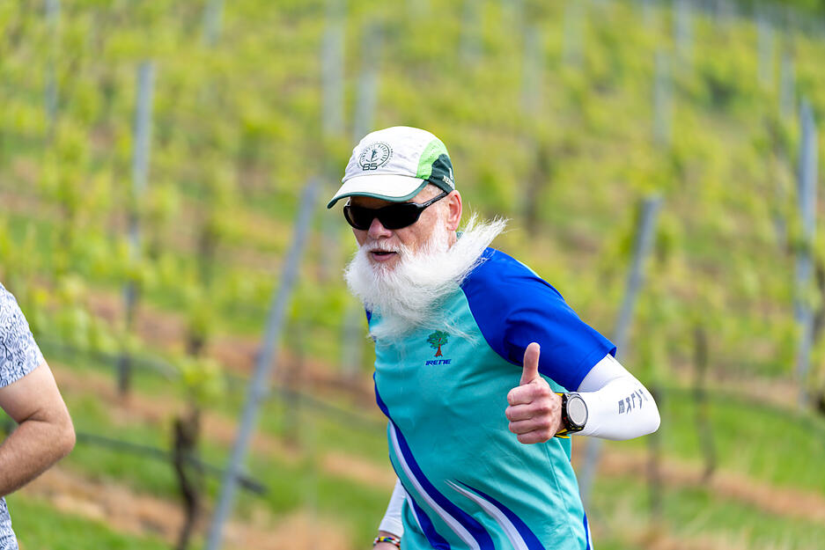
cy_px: 275
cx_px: 412
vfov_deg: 10.2
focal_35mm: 135
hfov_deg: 15.2
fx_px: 3094
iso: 100
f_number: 2.8
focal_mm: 135
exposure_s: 1/640
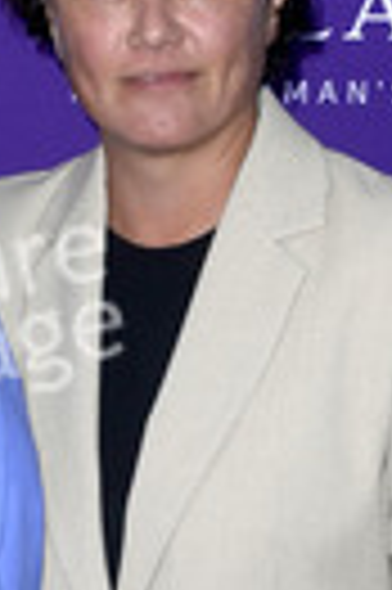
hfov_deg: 7.2
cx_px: 23
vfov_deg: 10.8
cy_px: 558
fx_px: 3111
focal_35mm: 190
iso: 800
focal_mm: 62
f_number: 5.6
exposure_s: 1/250
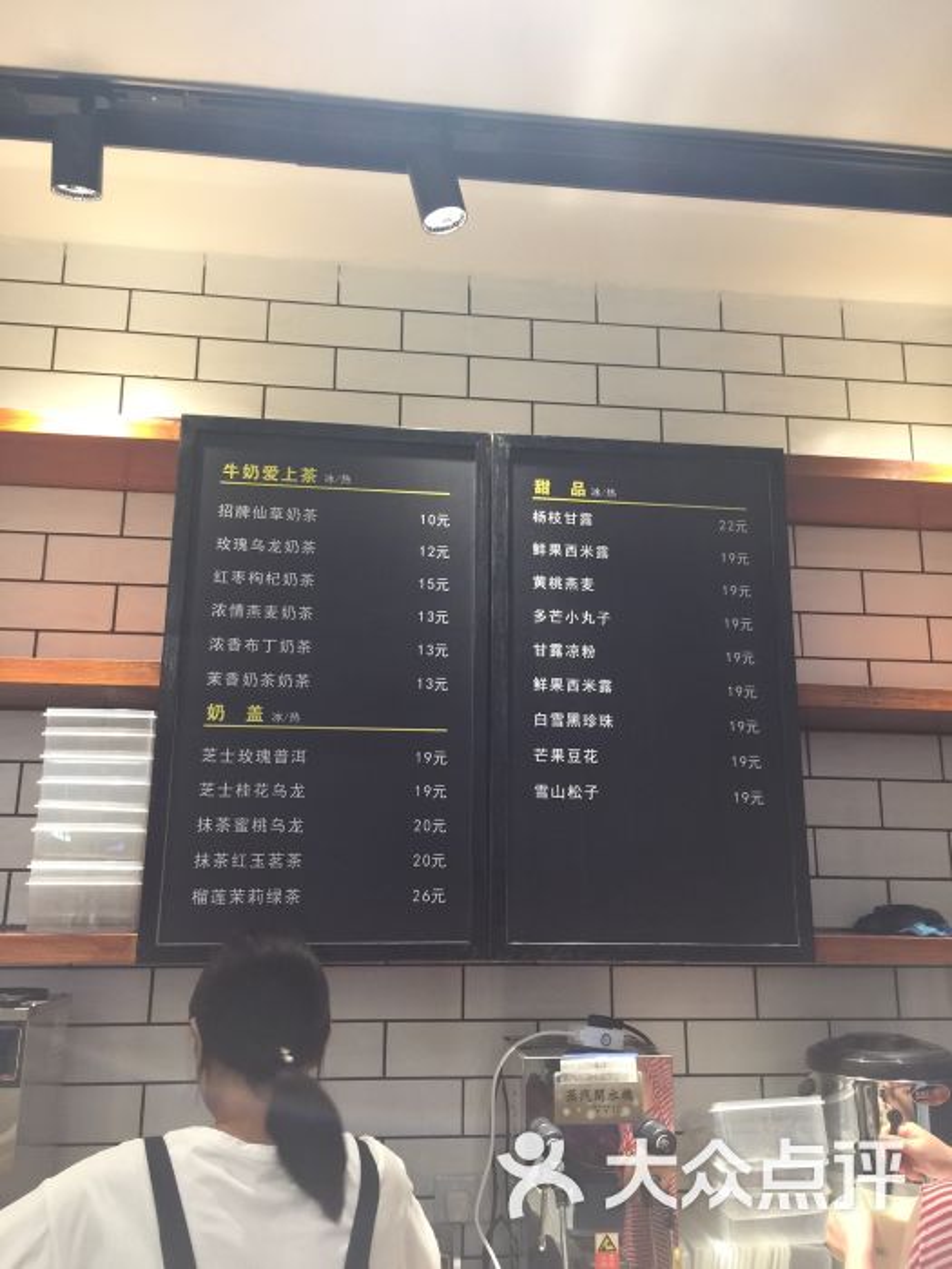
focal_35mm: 29
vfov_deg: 61.7
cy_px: 634
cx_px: 476
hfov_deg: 48.2
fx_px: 1063
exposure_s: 1/17
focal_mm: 4.15
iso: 64
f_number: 2.2
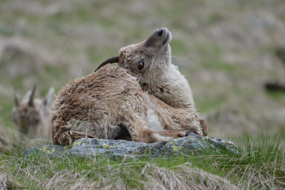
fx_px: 4356
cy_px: 95
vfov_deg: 2.5
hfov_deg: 3.7
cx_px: 142
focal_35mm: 550
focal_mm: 550
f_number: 8
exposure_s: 1/640
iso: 900
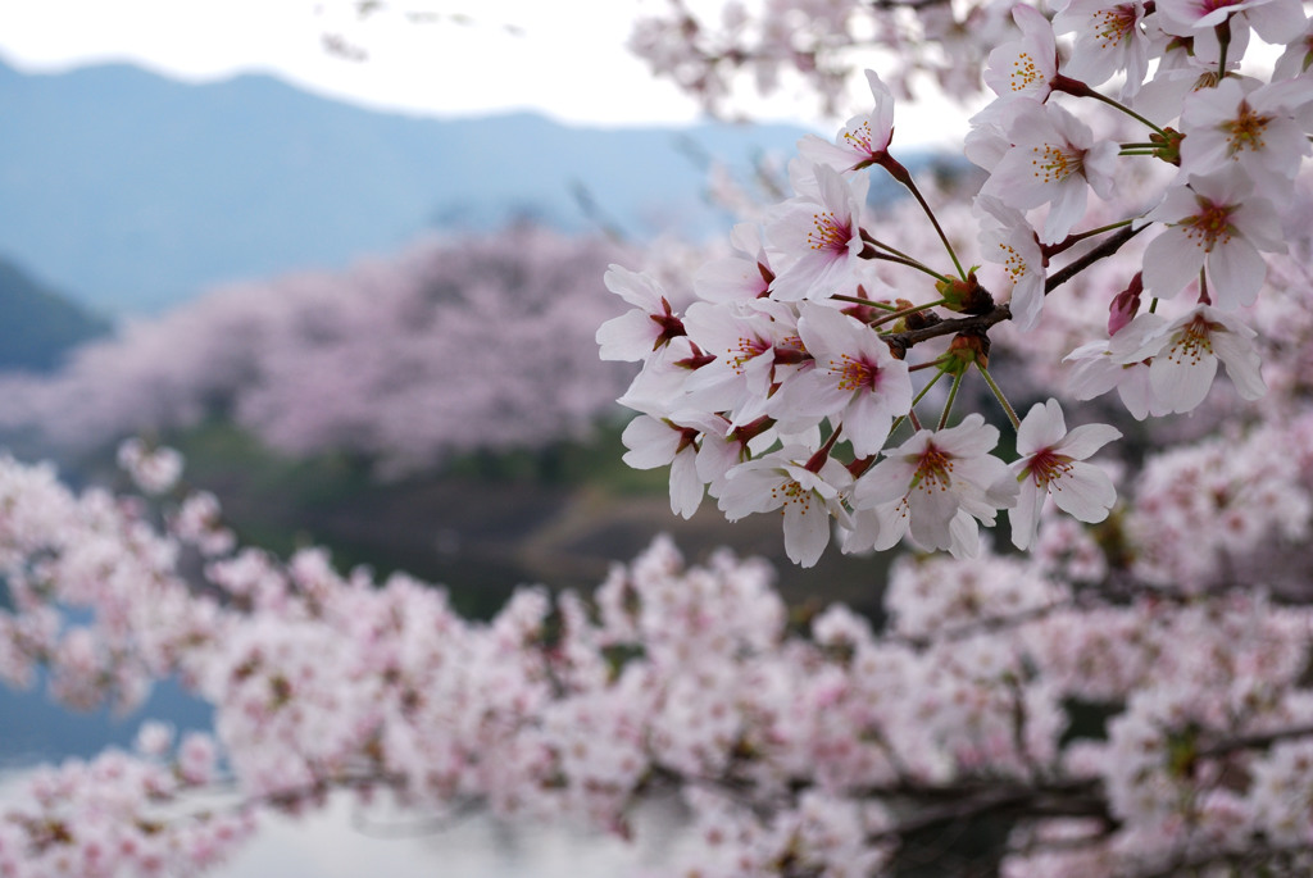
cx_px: 656
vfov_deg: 22.7
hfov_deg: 33.4
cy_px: 439
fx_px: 2190
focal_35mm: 60
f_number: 7.1
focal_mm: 40
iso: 200
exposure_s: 1/200
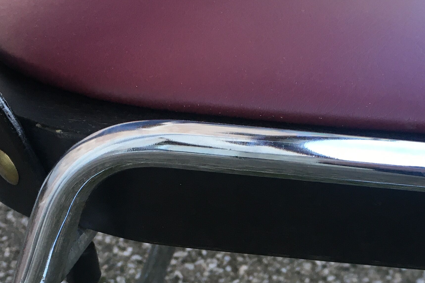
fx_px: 838
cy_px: 270
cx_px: 329
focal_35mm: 71
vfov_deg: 18.8
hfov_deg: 28.0
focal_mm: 4.15
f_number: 2.2
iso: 25
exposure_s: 1/33
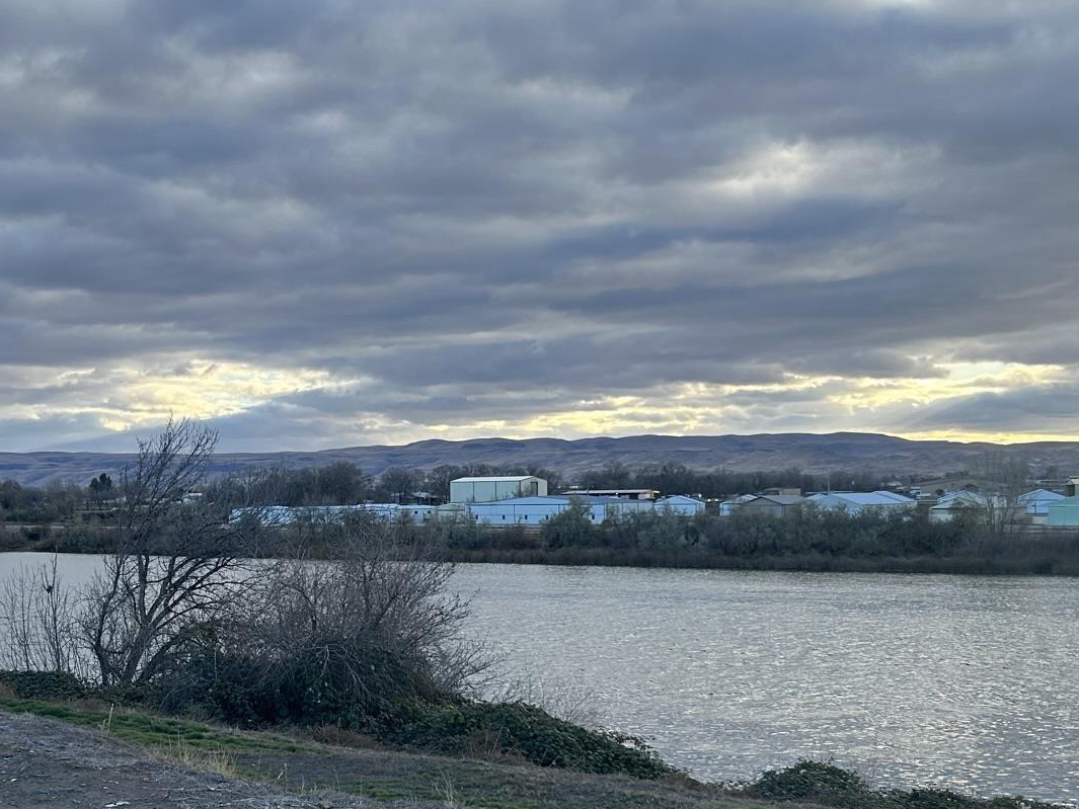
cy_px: 541
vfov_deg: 28.9
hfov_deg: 38.0
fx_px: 1559
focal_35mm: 50
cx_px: 426
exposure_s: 1/1266
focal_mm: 5.7
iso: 50
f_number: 1.5
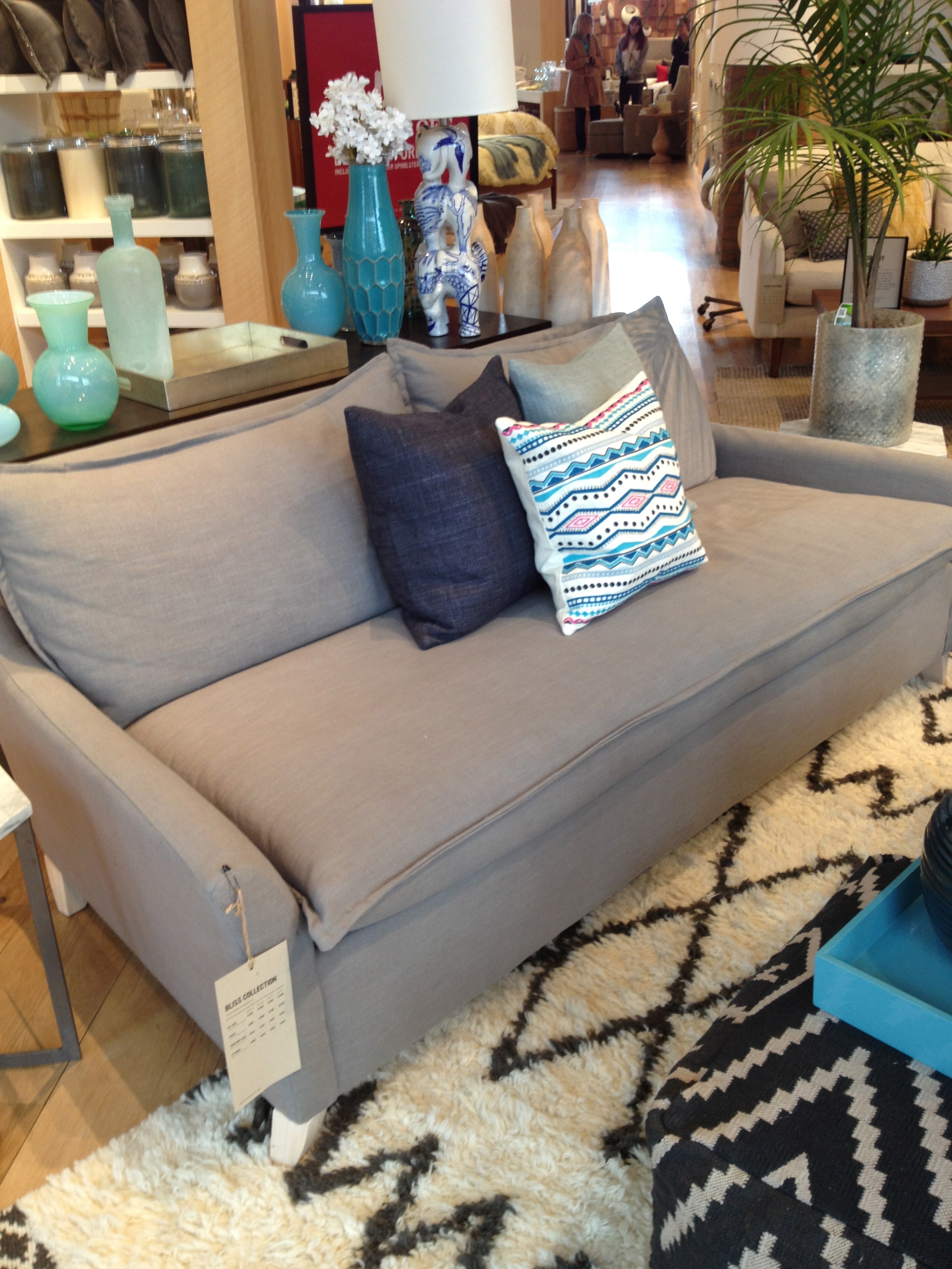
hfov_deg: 40.7
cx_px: 476
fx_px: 1283
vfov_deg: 52.6
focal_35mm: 35
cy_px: 634
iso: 50
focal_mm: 4.28
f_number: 2.4
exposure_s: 1/20
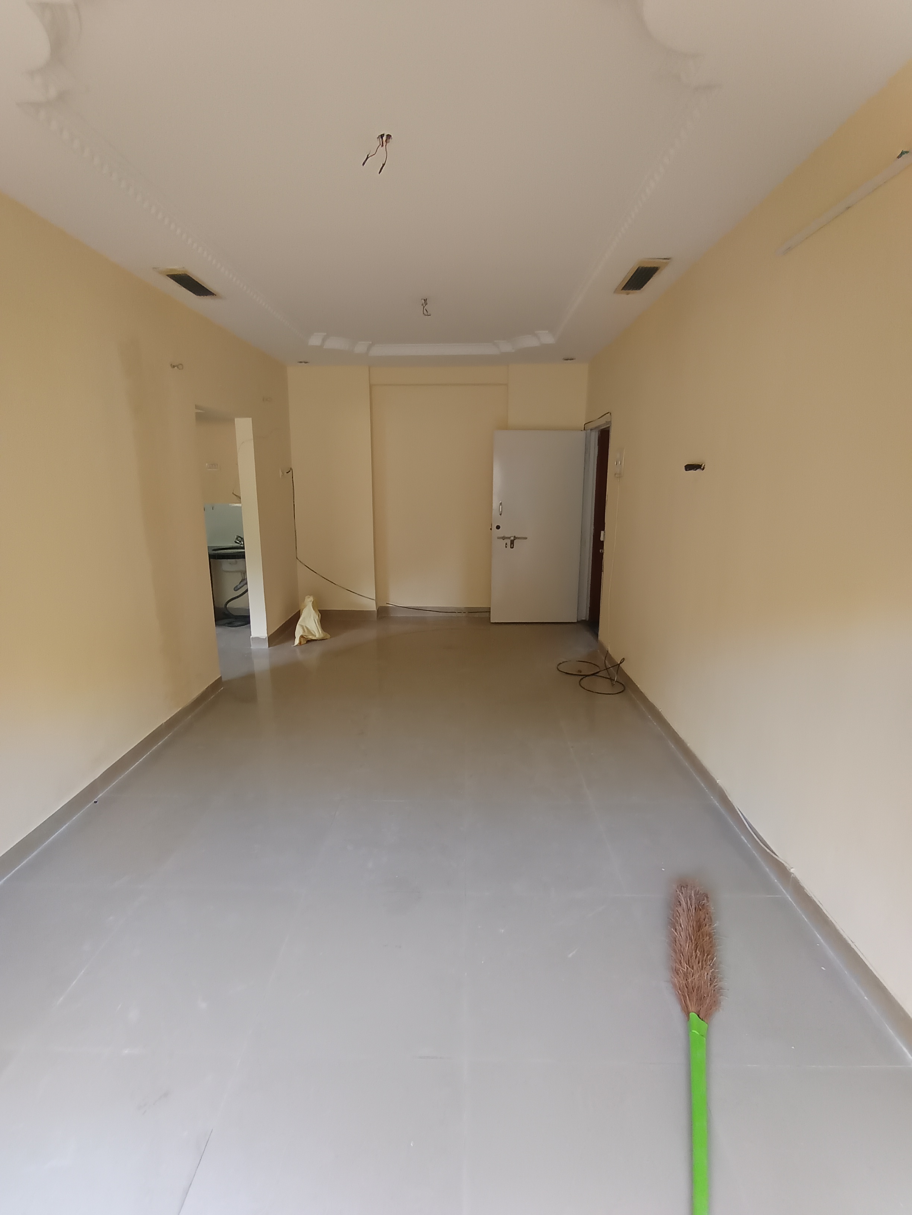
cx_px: 456
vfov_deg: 94.5
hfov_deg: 78.1
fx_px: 562
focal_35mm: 16
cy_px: 608
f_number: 2.2
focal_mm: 1.65
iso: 455
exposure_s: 1/50
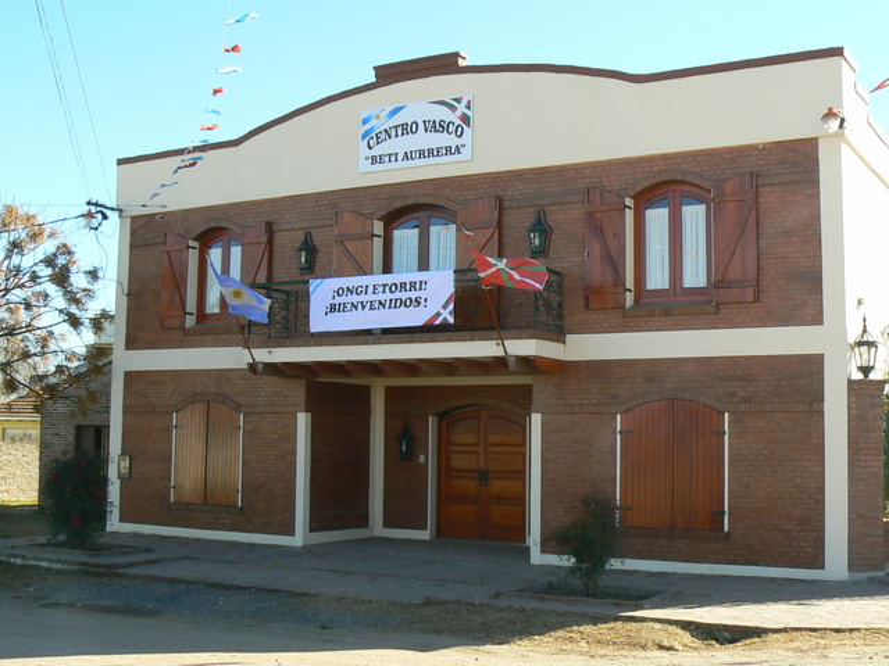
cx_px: 444
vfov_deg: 32.2
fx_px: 1156
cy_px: 333
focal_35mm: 45
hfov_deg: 42.1
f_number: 5
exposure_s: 1/100
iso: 80
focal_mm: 6
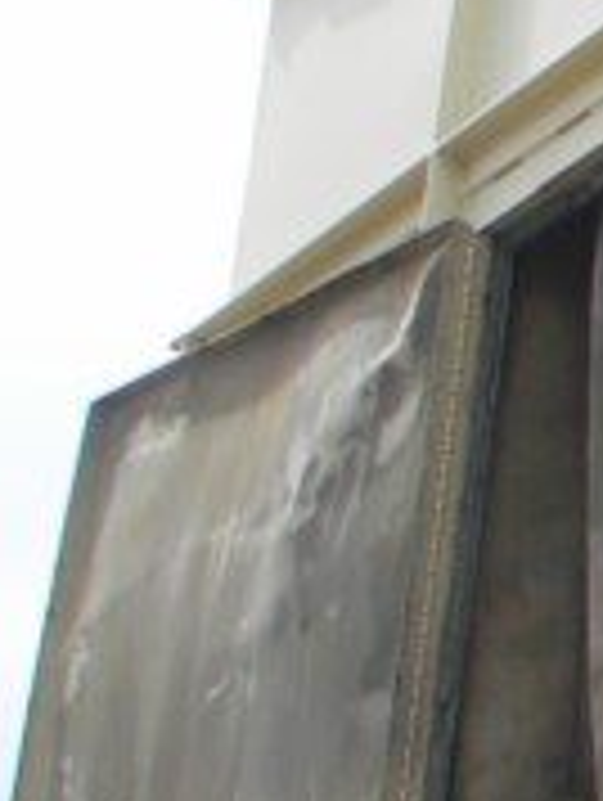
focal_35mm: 161
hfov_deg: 8.4
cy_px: 1332
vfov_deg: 11.5
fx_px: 3731
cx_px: 1508
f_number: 3.5
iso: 80
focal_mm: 5
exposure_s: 1/750
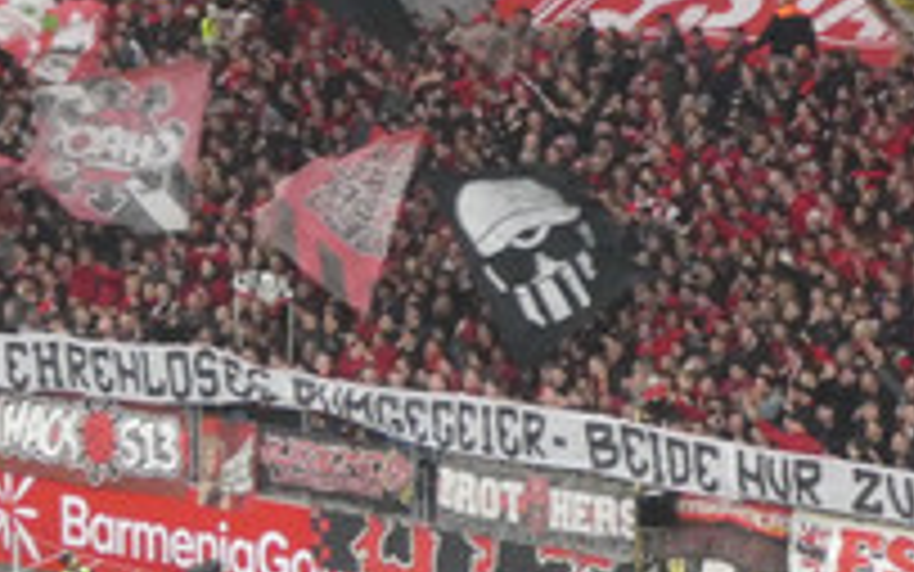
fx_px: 7500
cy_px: 117
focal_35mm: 301
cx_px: 1103
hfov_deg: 6.9
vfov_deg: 4.4
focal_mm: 16.1
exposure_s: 1/80
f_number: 4.9
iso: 640
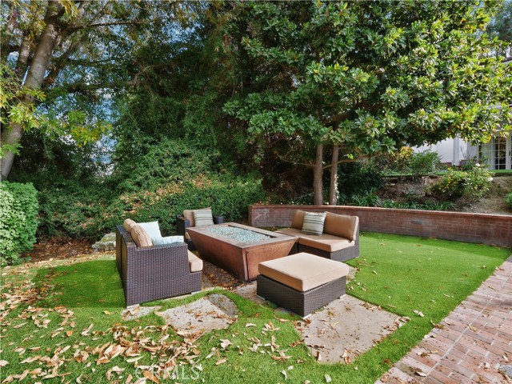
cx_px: 256
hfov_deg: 94.5
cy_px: 192
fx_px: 237
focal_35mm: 16
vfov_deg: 78.1
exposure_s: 1/125
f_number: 7.1
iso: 250
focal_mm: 8
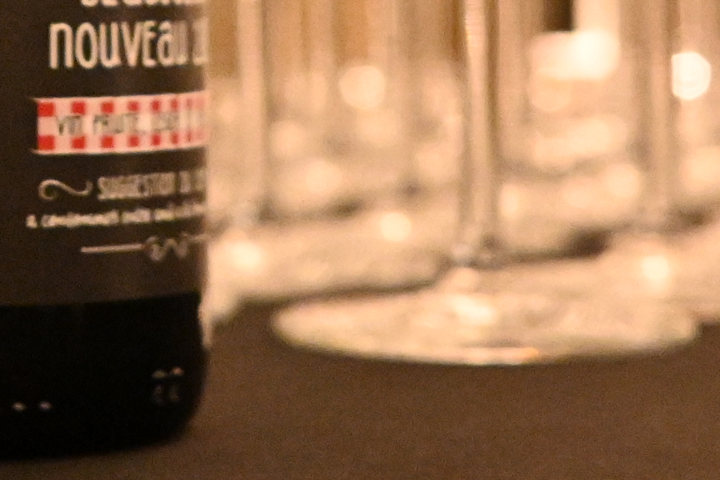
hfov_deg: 12.0
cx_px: -64
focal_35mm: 168
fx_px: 3359
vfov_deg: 7.9
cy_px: -329
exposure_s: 1/200
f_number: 3.2
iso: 5600
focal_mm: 24
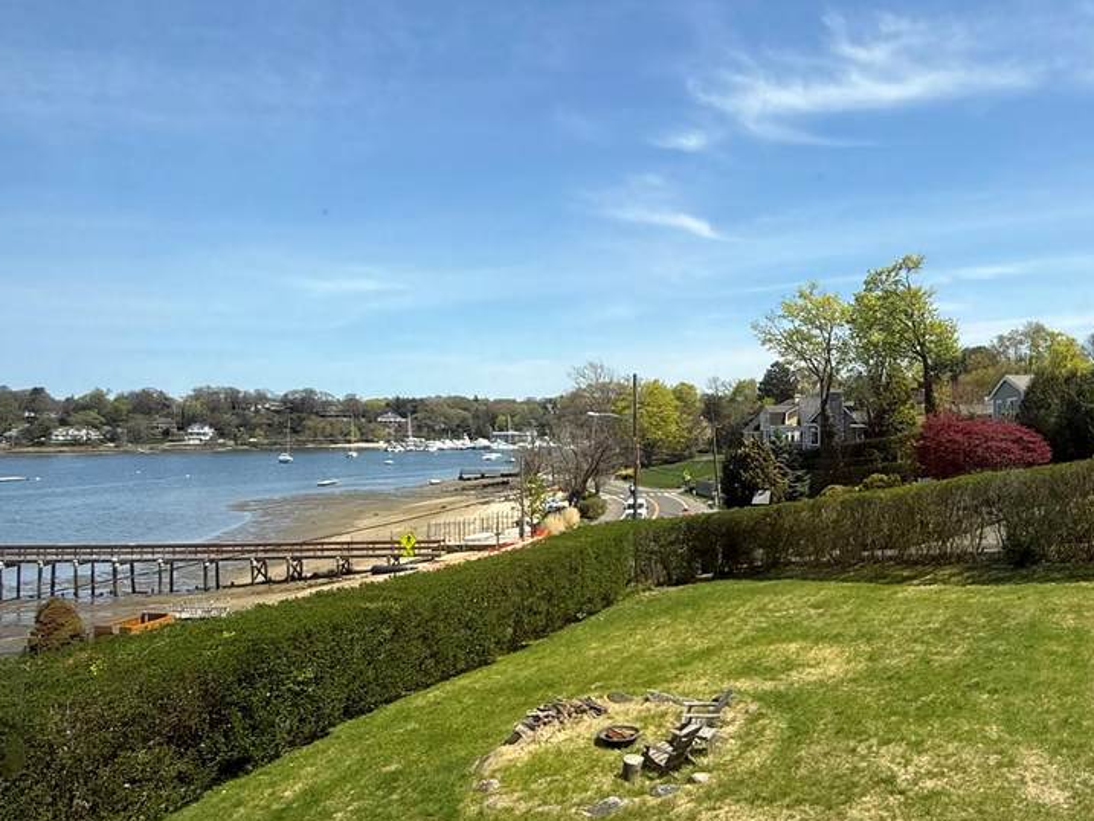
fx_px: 790
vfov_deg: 54.9
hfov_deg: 66.9
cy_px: 414
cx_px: 757
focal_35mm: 25
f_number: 2.2
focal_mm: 2.22
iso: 50
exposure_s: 1/1901
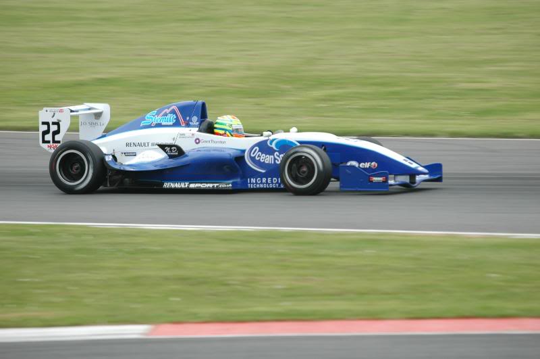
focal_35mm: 405
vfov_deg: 3.4
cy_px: 180
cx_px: 270
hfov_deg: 5.1
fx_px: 6066
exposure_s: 1/250
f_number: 6.3
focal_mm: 270
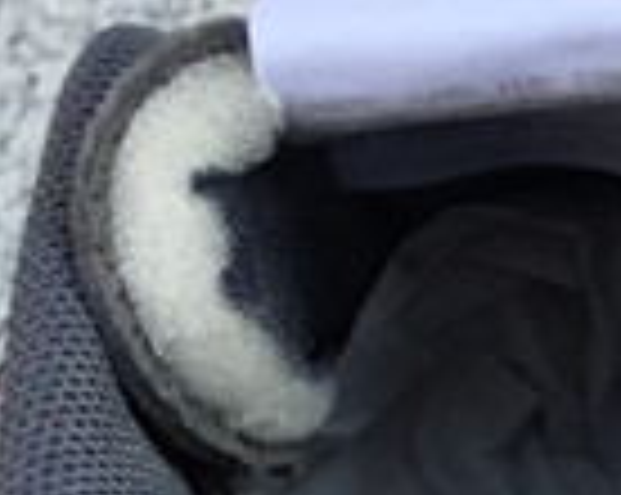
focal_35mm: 198
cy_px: 974
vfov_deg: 7.5
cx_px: 1224
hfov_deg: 9.2
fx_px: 3634
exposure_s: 1/191
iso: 25
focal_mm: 3.3
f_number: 2.4
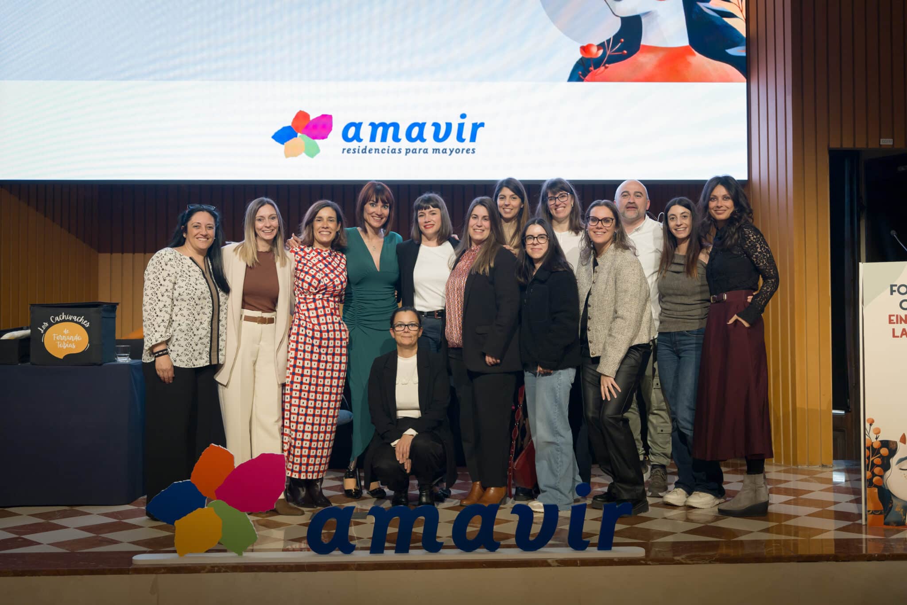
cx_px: 454
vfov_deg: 33.3
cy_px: 302
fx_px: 1010
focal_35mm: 40
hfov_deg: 48.4
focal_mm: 40.1
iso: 1000
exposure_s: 1/160
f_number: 2.8
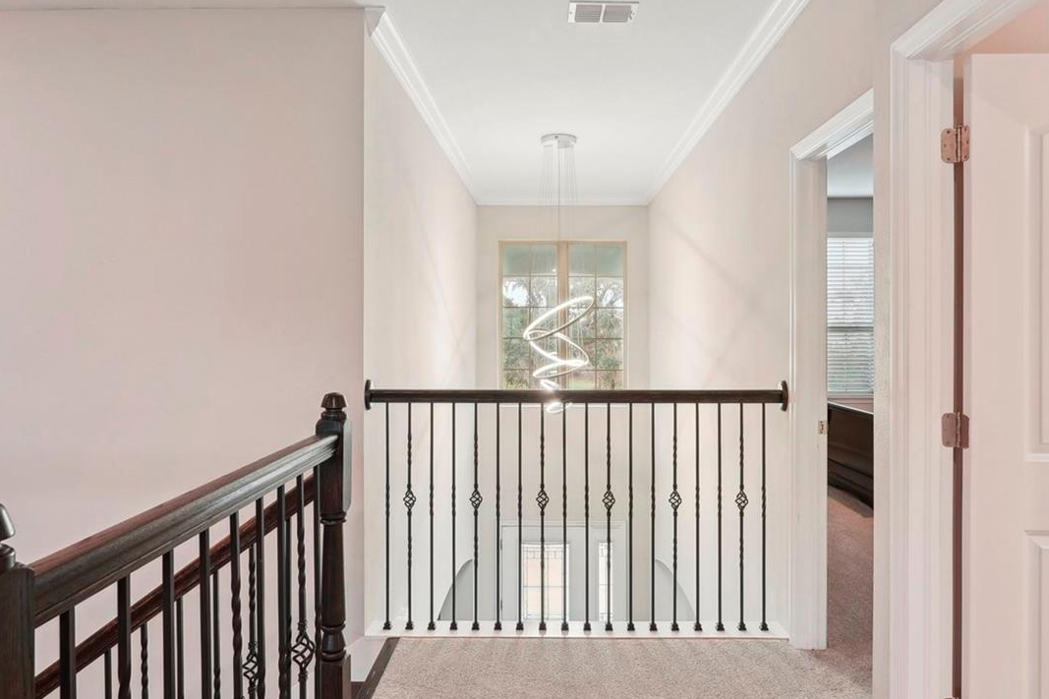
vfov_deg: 53.1
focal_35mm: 24
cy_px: 331
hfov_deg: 73.7
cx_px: 553
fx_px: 699
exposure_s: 1/13
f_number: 8
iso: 400
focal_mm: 16
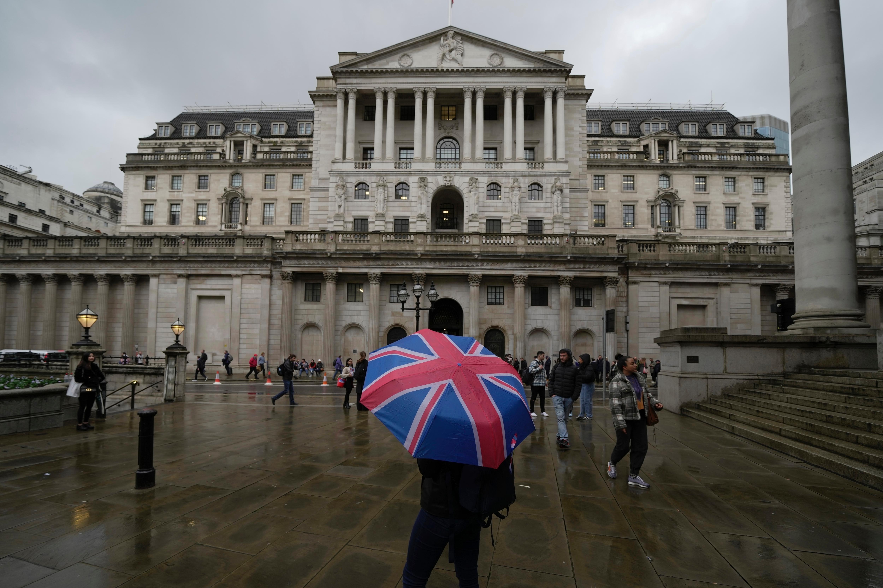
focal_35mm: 12
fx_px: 294
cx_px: 442
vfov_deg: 90.0
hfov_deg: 112.6
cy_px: 294
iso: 250
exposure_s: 1/200
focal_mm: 12
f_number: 4
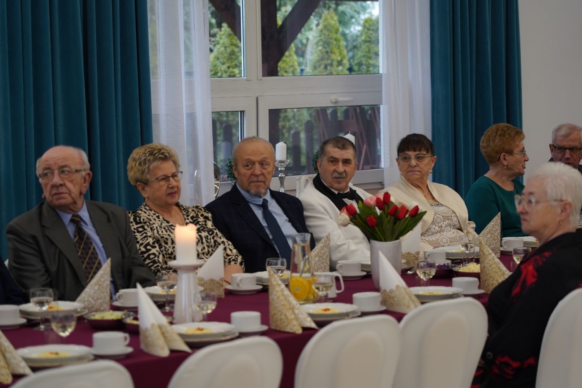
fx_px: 1698
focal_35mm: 105
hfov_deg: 19.5
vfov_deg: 13.0
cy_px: 194
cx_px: 291
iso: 1000
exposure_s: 1/125
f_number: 4
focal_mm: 105
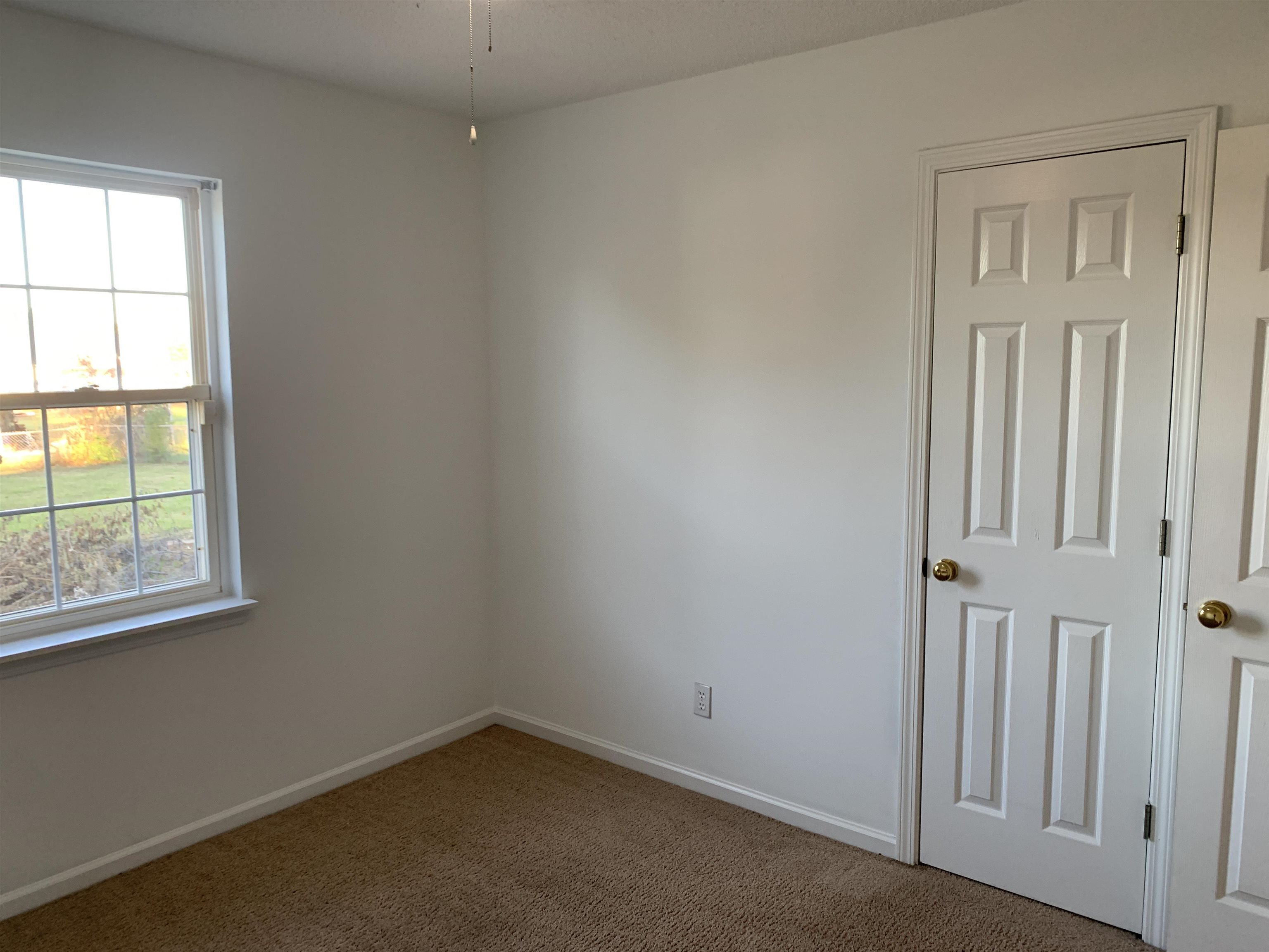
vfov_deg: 53.1
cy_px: 476
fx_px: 953
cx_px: 634
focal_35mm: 26
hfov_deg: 67.3
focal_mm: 4.25
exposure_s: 1/60
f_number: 1.8
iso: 125
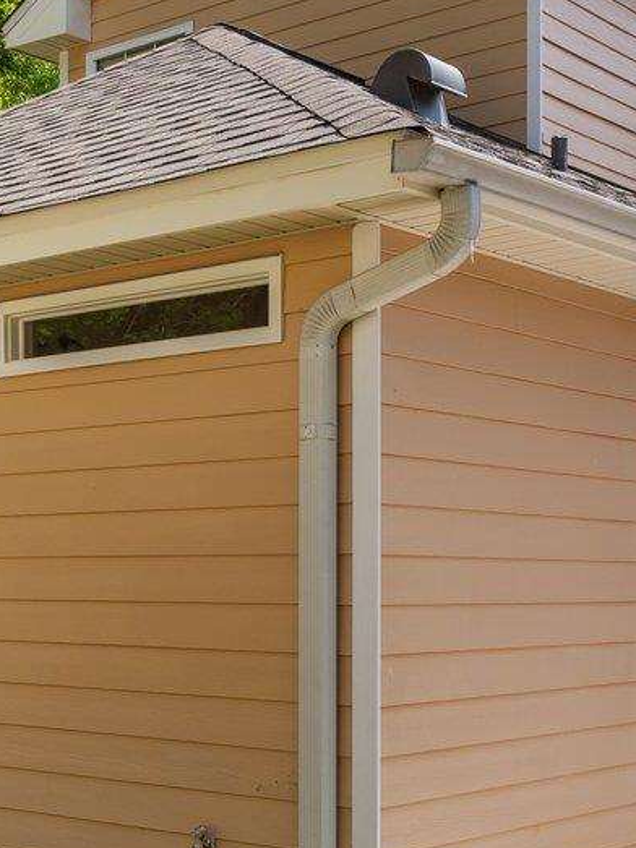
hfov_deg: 22.3
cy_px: 547
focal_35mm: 64
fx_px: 1568
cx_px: 44
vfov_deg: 30.1
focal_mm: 17
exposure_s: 1/125
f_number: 9
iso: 100
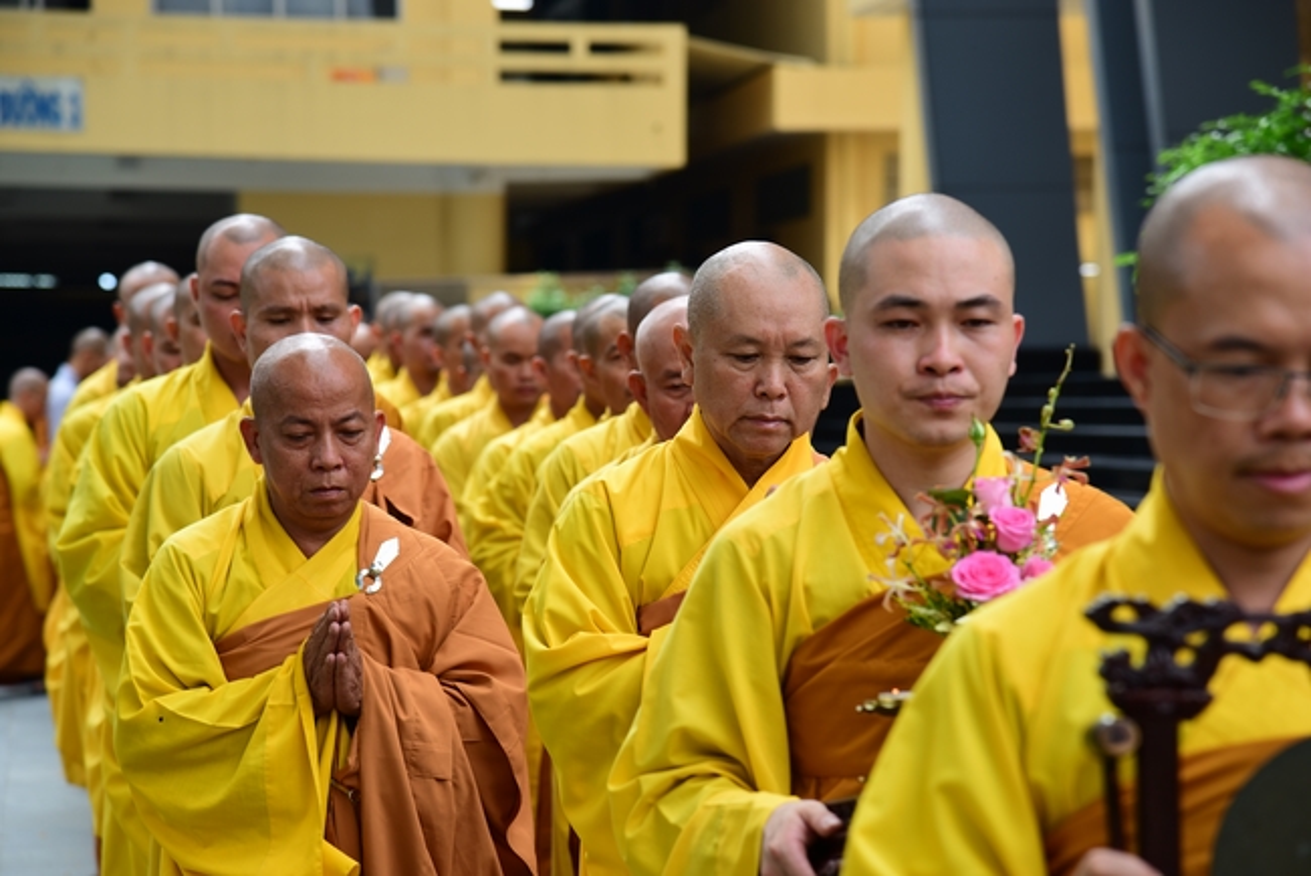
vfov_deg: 11.4
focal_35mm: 120
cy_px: 438
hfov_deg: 17.1
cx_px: 656
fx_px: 4372
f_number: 5.6
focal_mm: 120
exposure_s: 1/100
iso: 100
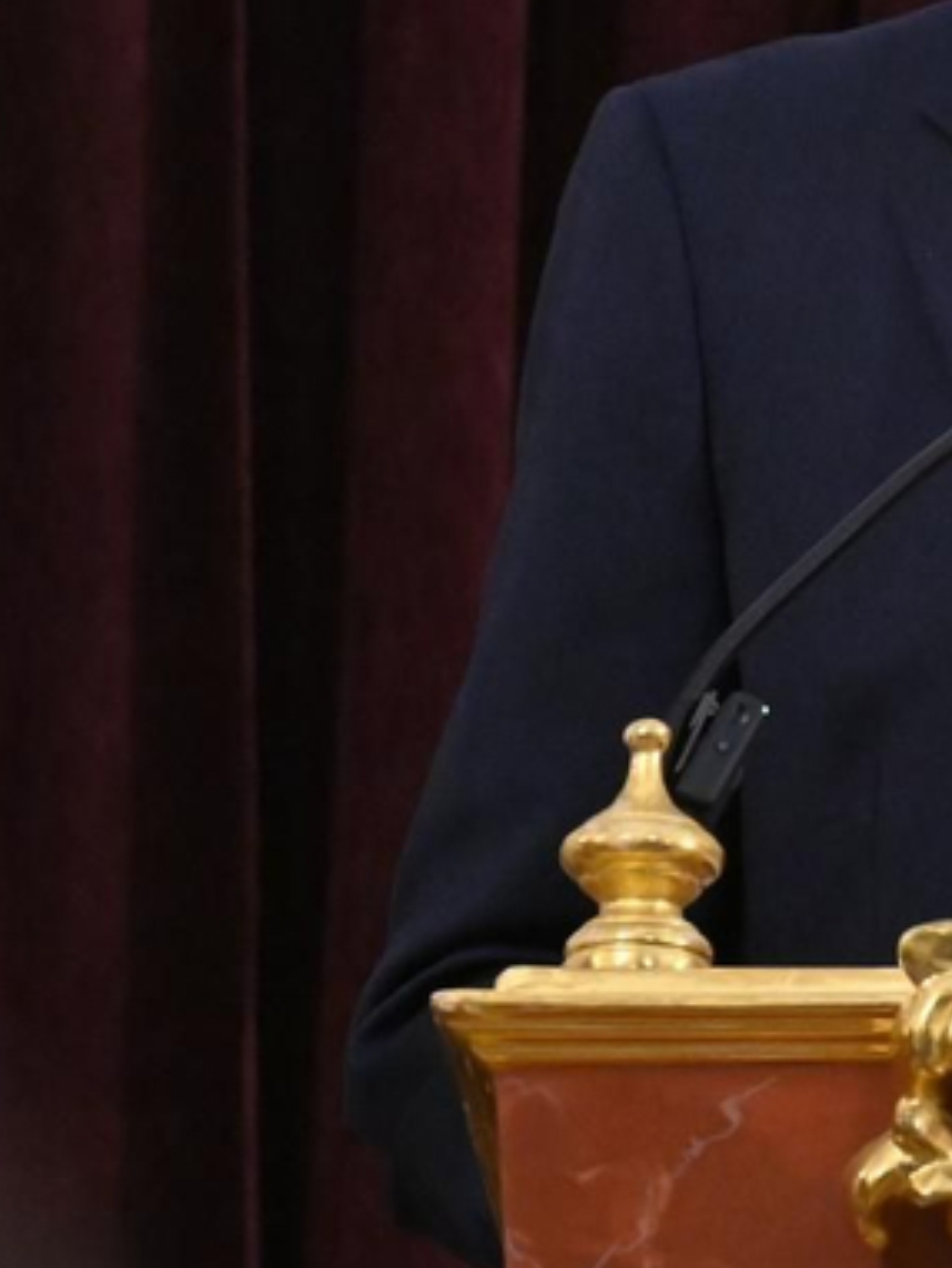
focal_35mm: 787
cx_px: 1358
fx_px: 28842
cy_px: 463
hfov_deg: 1.9
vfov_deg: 2.5
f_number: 5.3
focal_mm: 130
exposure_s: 1/200
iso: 4000
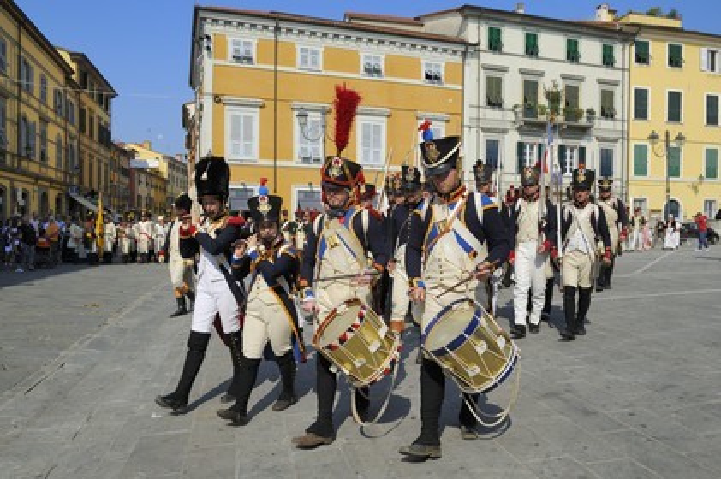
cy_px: 240
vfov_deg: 46.3
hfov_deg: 65.5
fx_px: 560
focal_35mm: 28
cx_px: 360
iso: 200
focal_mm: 28
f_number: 10
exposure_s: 1/400
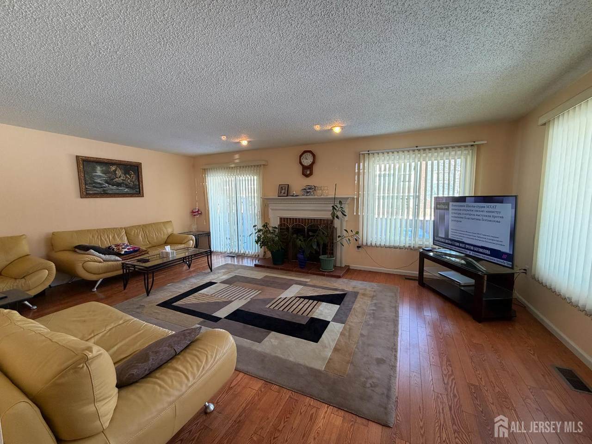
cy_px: 222
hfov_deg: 102.1
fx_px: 239
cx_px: 296
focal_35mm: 14
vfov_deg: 85.7
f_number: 2.2
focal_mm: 2.22
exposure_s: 1/120
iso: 160
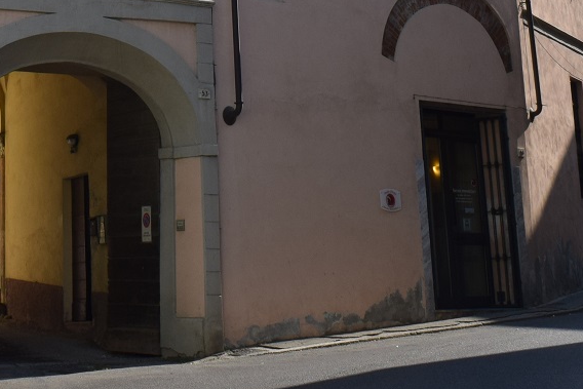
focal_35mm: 95
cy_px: -229
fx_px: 1539
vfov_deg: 13.4
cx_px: -12
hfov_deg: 20.7
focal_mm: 18
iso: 200
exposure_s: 1/400
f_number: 10
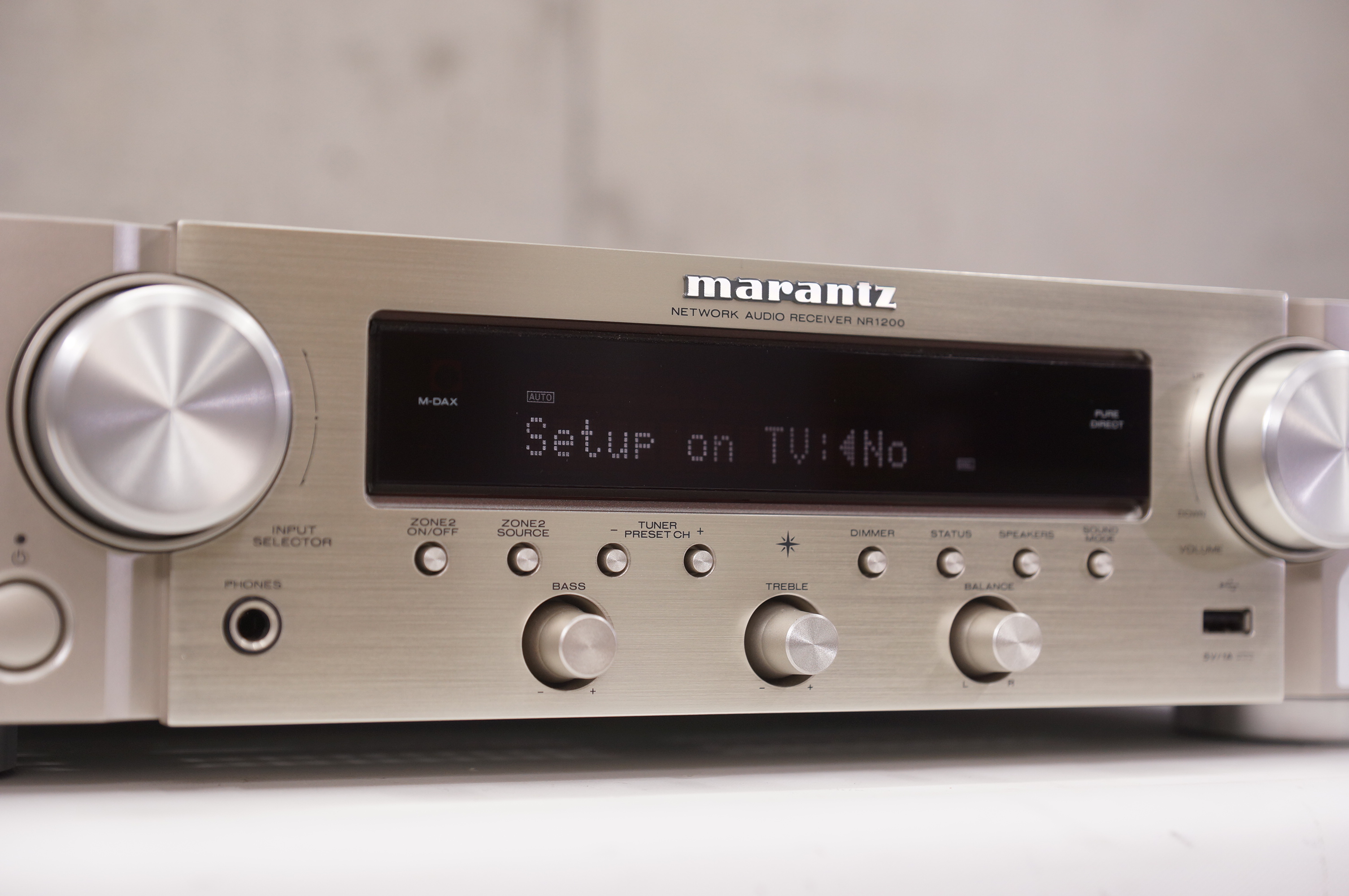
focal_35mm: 68
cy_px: 448
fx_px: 2527
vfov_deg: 20.1
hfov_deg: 29.9
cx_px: 674
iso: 200
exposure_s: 1/100
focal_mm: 45
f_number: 3.5
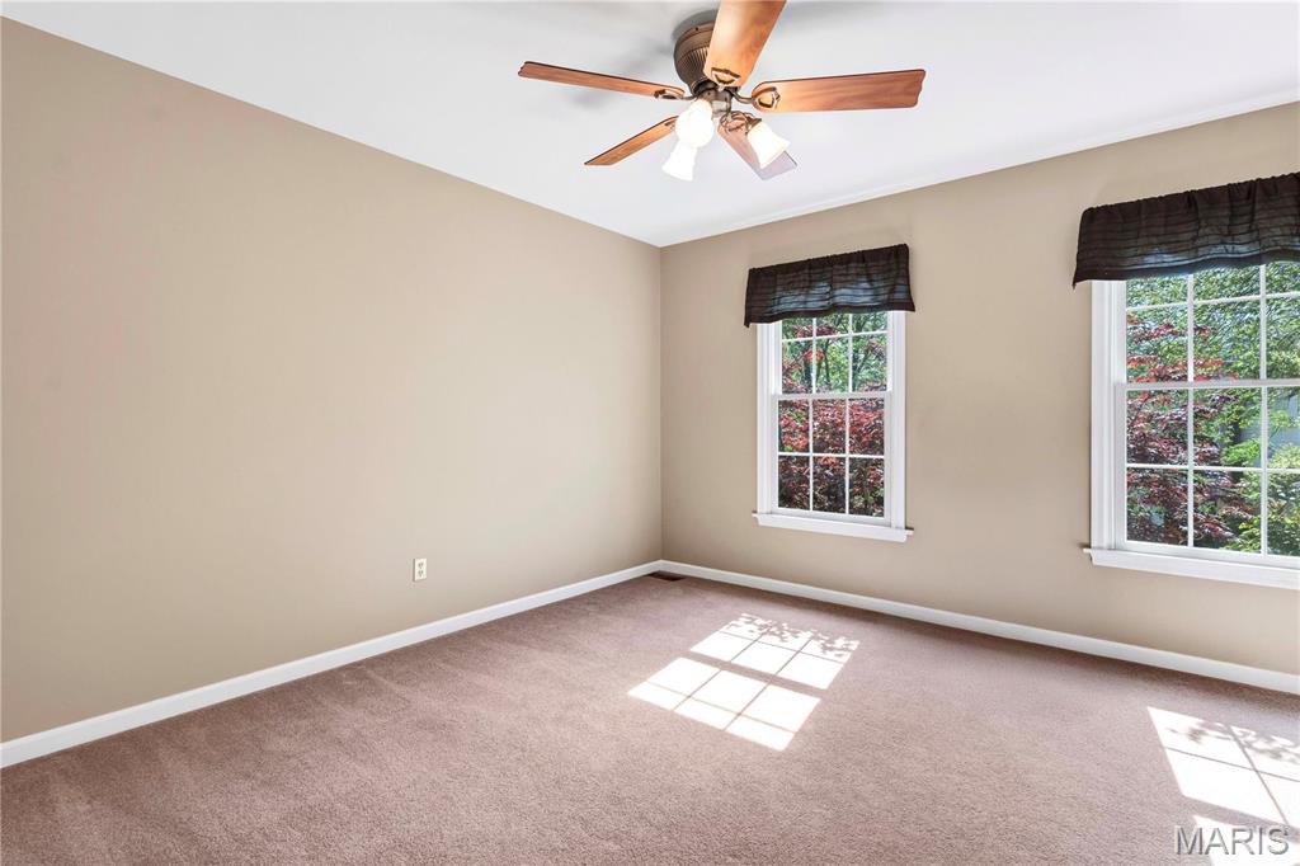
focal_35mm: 16
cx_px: 650
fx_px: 578
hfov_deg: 96.8
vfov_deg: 73.7
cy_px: 433
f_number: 7.1
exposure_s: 1/80
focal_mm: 16
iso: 320
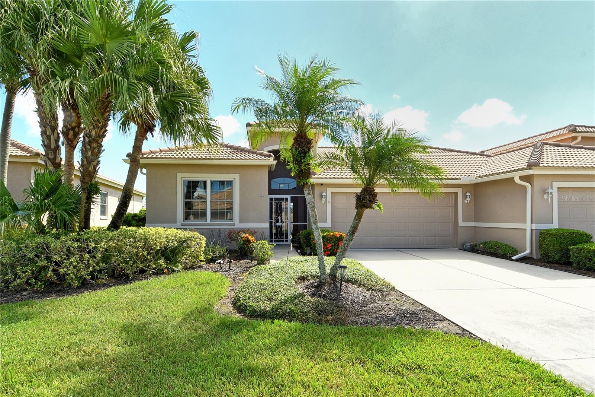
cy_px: 198
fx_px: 297
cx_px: 298
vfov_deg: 67.4
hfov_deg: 90.0
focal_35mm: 18
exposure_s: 1/250
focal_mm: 12
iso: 640
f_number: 14
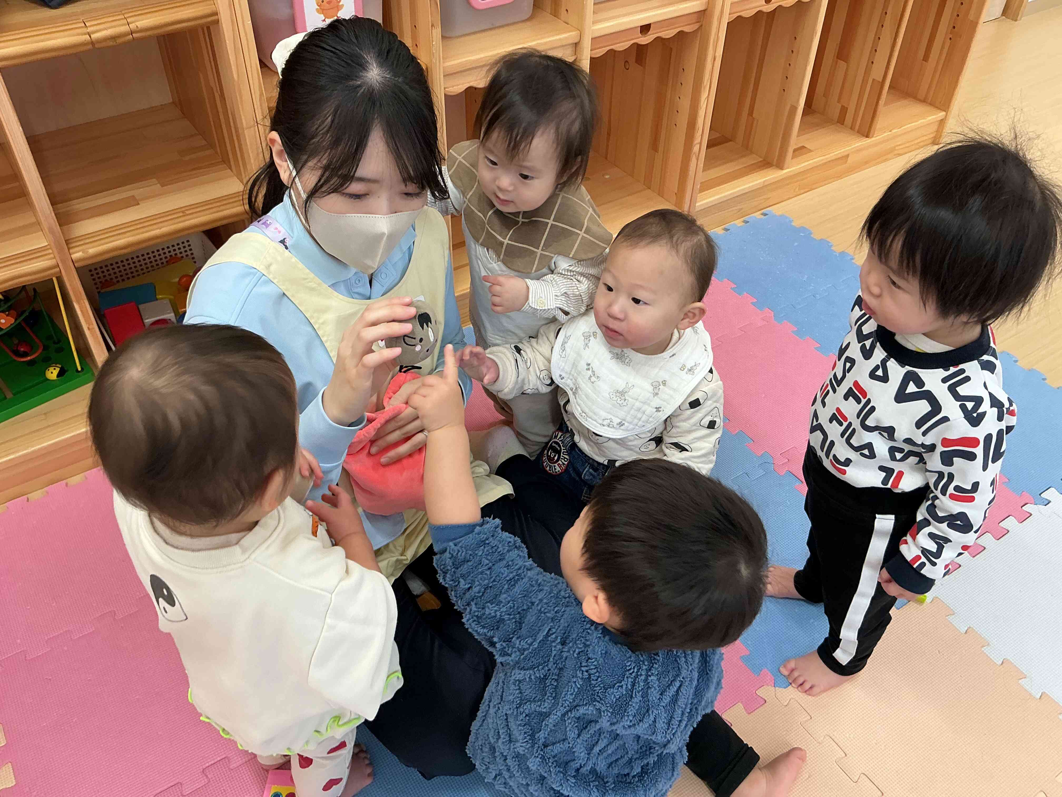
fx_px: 890
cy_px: 398
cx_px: 531
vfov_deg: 48.2
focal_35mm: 29
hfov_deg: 61.7
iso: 40
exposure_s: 1/60
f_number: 1.8
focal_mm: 3
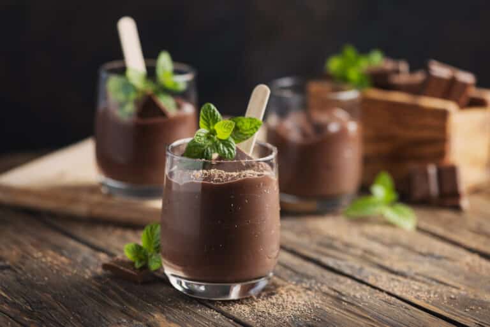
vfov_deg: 13.1
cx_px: 245
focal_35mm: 105
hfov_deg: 19.4
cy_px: 164
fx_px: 1430
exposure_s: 1/160
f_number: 5
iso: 100
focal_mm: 105
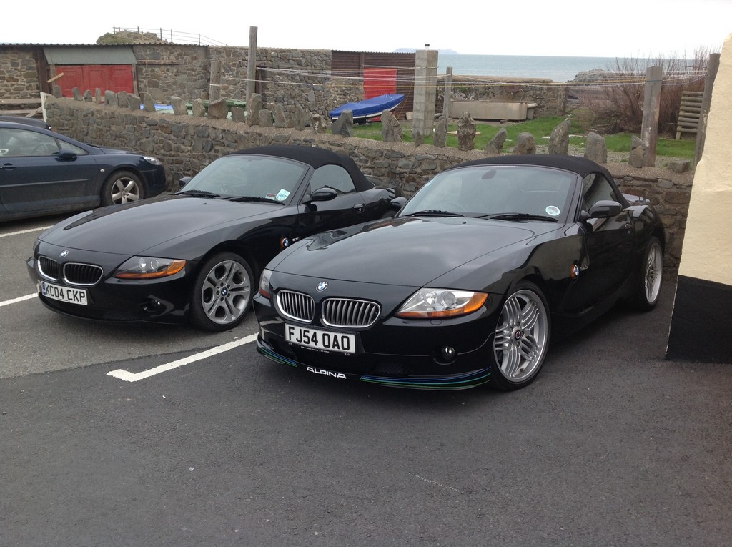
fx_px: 739
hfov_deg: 52.7
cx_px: 366
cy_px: 274
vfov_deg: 40.6
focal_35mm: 35
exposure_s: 1/120
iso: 50
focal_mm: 4.28
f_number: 2.4
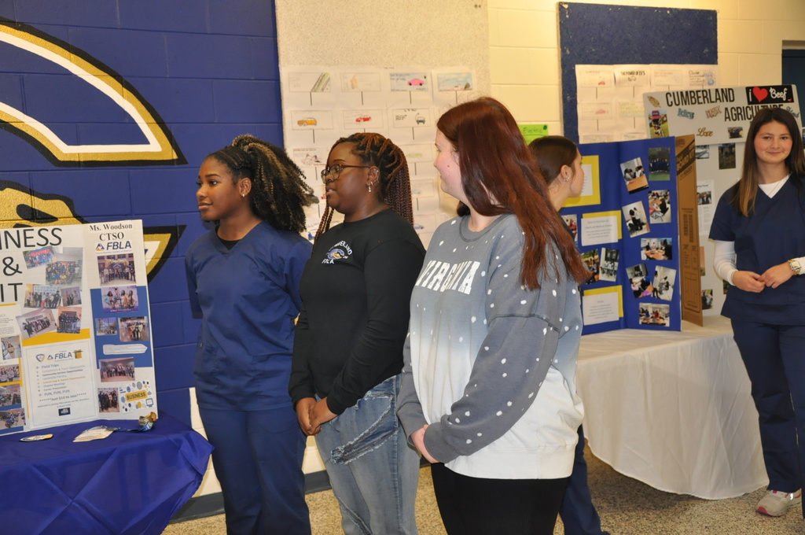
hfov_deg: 46.5
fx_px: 938
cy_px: 268
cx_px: 402
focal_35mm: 42
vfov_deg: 31.8
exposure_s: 1/60
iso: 800
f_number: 4
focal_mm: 28
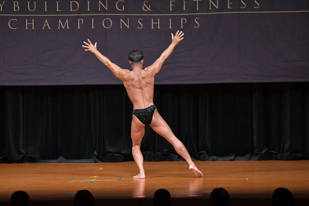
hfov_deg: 10.2
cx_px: 154
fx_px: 1733
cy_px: 103
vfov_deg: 6.8
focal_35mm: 202
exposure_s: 1/400
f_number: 5.6
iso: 5000
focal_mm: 135
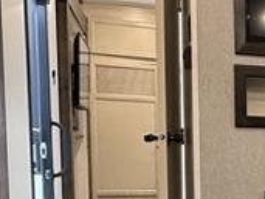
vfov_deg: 17.6
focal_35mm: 82
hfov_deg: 19.2
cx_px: 453
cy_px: 194
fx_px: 627
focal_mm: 2.22
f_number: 2.2
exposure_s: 1/60
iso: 640
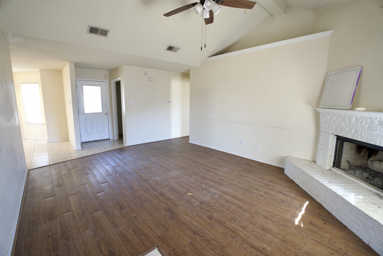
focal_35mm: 15
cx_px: 192
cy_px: 128
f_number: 2.8
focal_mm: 10
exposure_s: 1/30
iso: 250
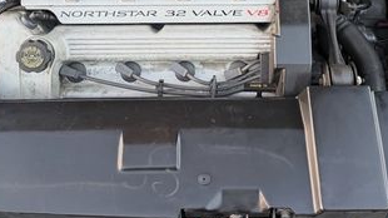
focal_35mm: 54
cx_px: 205
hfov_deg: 38.5
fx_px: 555
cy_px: 14
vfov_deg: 21.6
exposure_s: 1/86
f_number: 1.78
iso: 200
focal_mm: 6.76
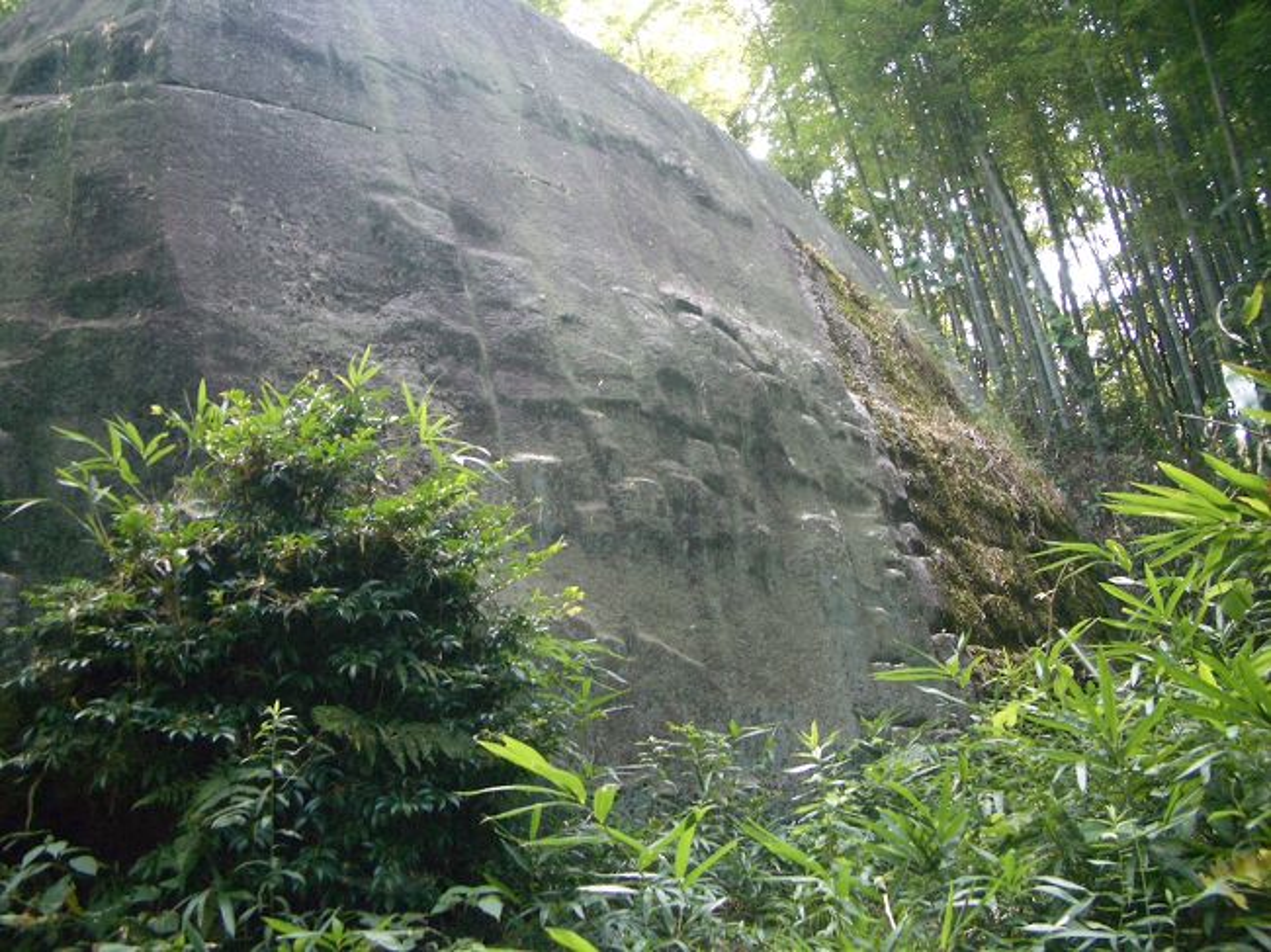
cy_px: 476
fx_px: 1285
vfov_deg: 40.7
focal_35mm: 35
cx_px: 636
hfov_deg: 52.6
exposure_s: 1/80
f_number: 2.6
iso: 100
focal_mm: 5.8
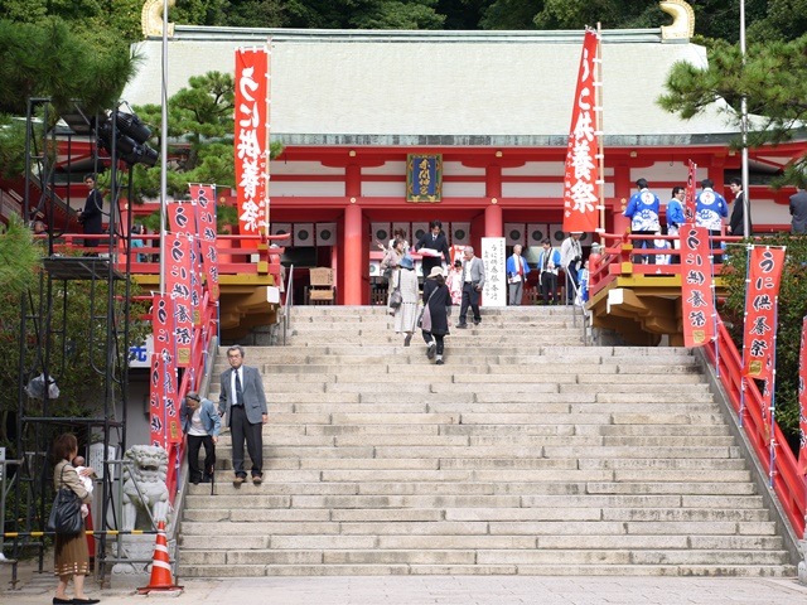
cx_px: 404
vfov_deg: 20.4
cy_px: 302
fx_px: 1679
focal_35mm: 72
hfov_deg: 27.0
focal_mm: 36
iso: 160
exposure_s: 1/250
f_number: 7.1
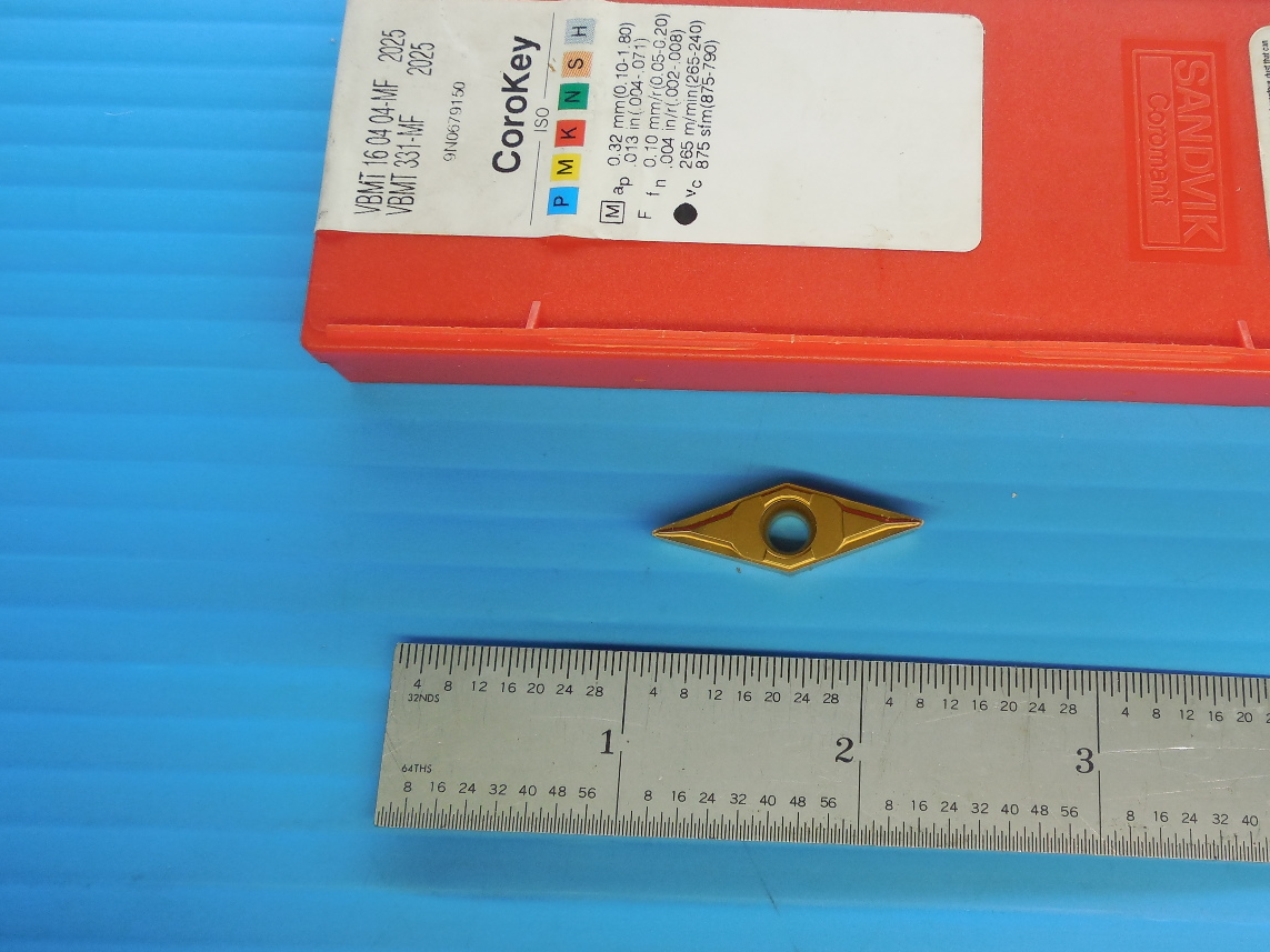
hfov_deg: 52.0
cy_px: 401
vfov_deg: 40.6
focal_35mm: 35
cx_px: 808
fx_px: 1284
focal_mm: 4.5
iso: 160
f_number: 3.3
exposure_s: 1/250
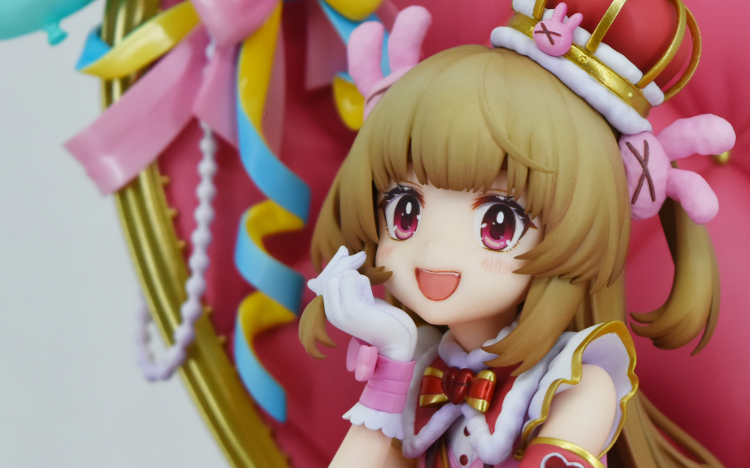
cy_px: 247
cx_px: 495
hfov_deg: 13.9
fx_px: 3064
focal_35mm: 150
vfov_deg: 8.7
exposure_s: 1/400
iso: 640
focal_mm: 55
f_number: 8
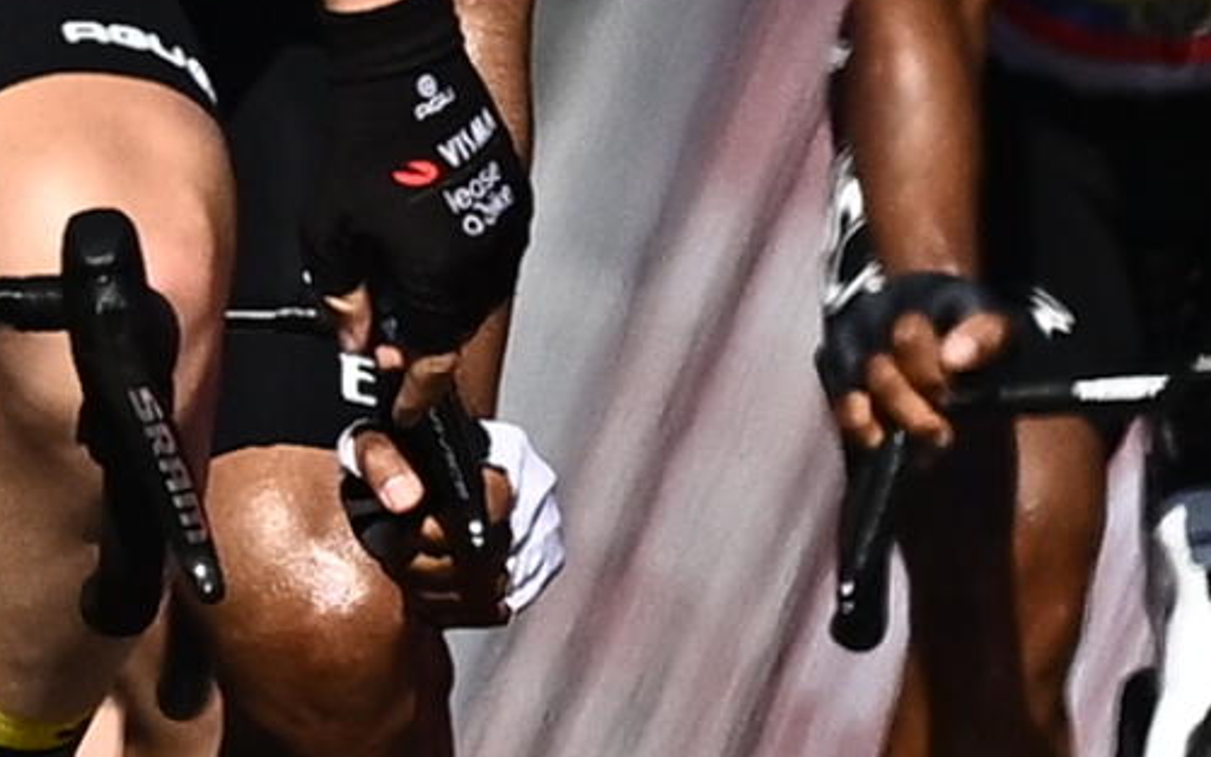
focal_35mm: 1376
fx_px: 45408
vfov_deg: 1.0
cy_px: 140
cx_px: 237
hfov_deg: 1.5
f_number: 5.6
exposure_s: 1/2500
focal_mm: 220
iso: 200
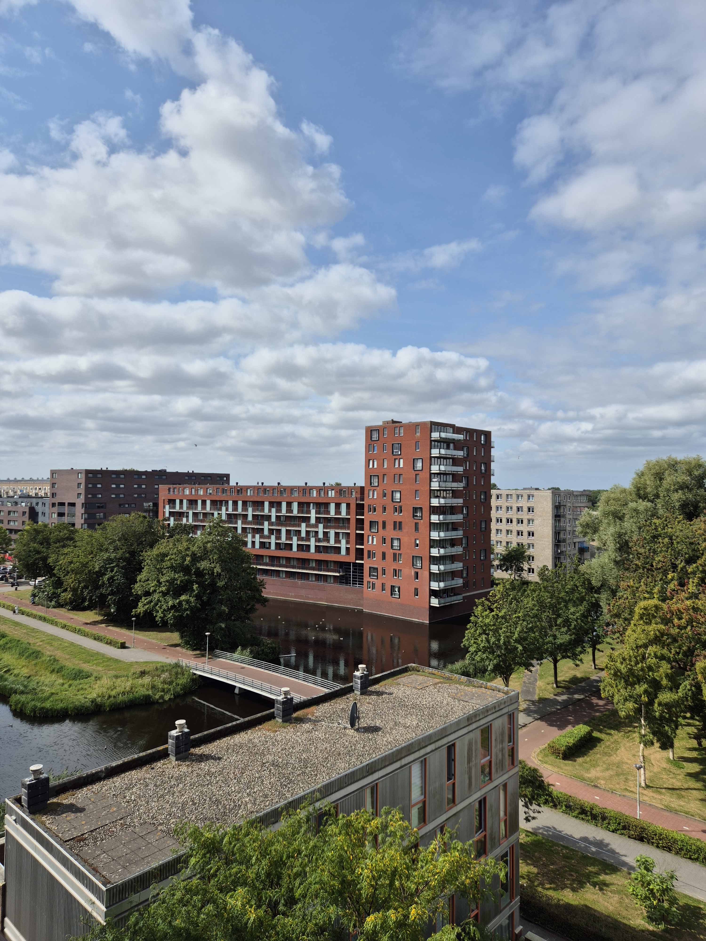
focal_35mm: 23
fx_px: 625
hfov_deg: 58.9
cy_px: 470
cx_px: 353
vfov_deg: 73.9
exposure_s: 1/2912
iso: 25
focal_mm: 5.4
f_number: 1.8
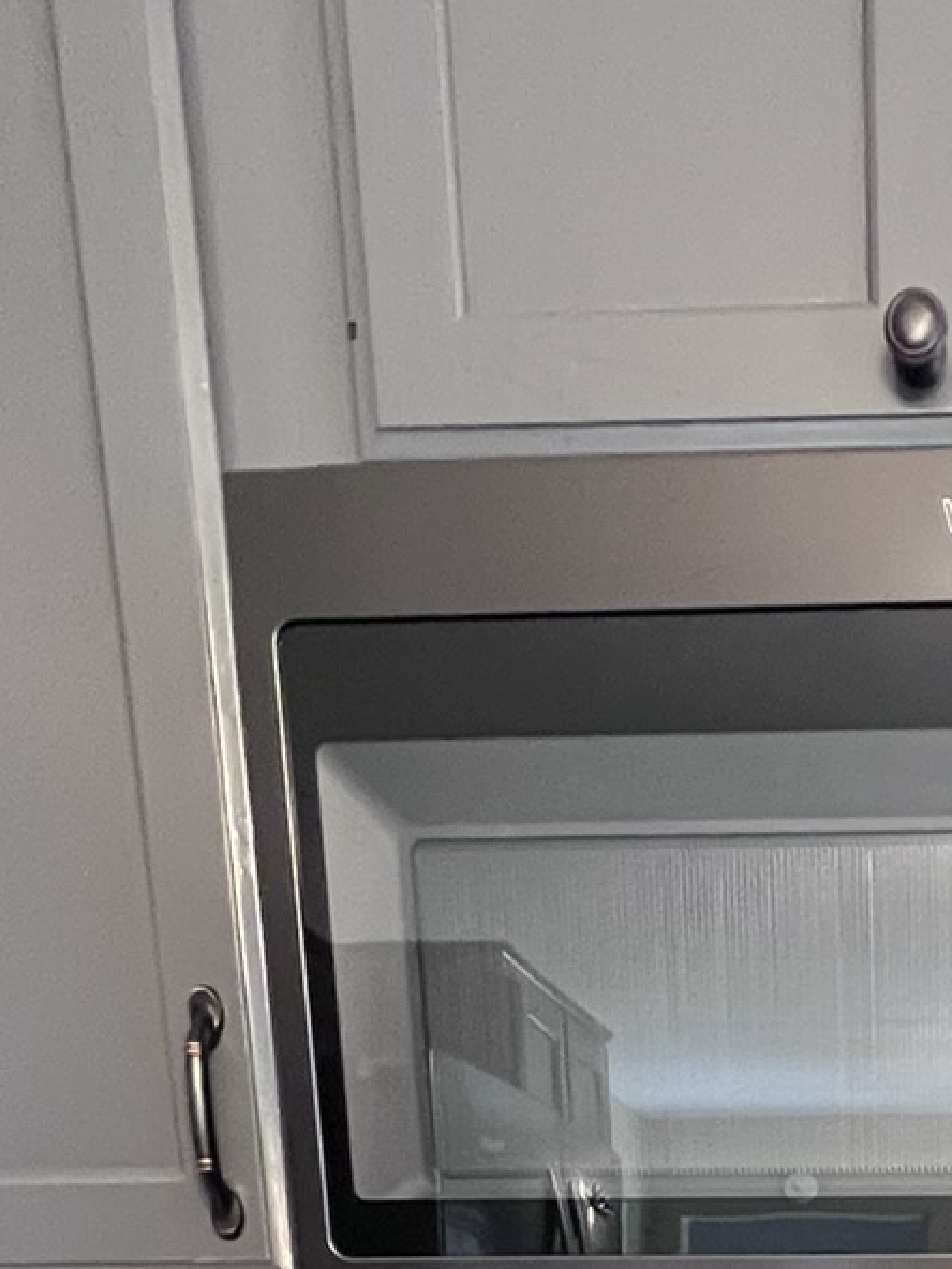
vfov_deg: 28.2
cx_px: 988
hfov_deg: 29.7
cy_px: 1895
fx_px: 1650
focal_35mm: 45
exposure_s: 1/60
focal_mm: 1.57
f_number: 1.8
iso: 400
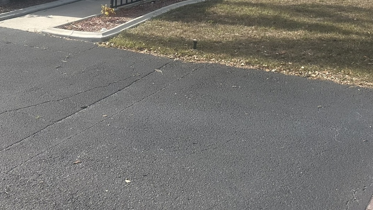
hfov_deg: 40.9
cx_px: 131
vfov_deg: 22.4
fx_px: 494
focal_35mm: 50
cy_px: -32
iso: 80
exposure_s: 1/3472
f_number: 1.78
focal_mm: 6.86
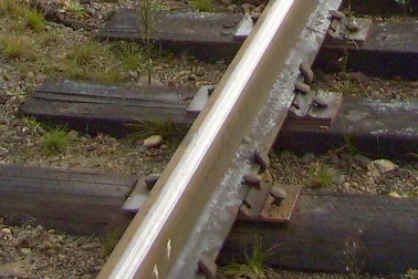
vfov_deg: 9.0
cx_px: 358
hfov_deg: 14.5
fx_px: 1625
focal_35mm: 140
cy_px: -332
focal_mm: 5.7
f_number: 2.9
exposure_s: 1/160
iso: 80
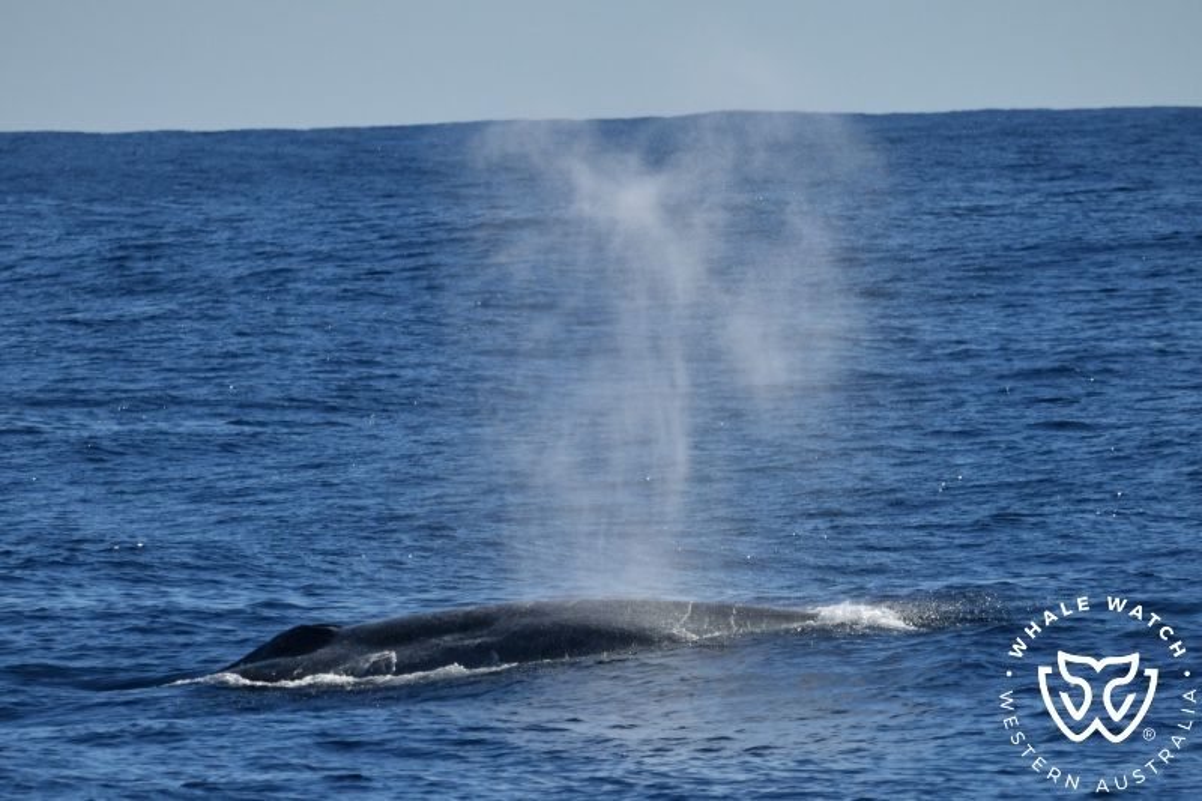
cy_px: 400
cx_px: 601
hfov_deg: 5.4
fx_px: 12684
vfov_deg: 3.6
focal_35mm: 380
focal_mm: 380
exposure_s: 1/8000
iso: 500
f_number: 6
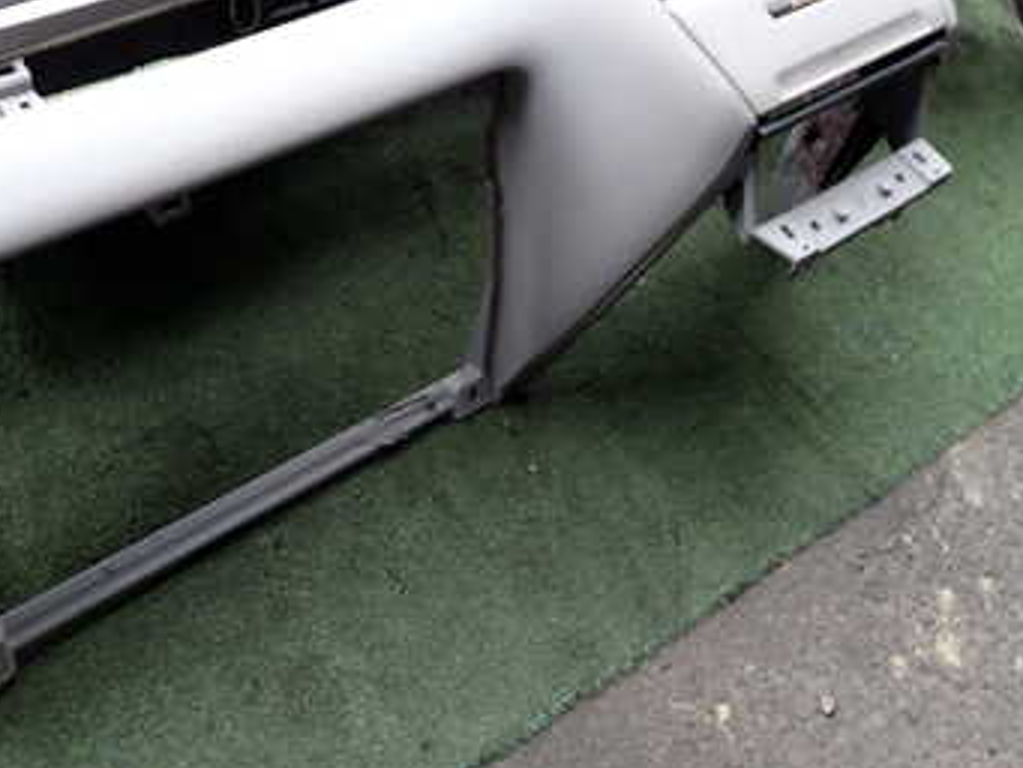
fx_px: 1301
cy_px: 213
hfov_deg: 42.7
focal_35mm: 44
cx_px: 396
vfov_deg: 32.4
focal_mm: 4.5
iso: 100
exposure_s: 1/60
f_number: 2
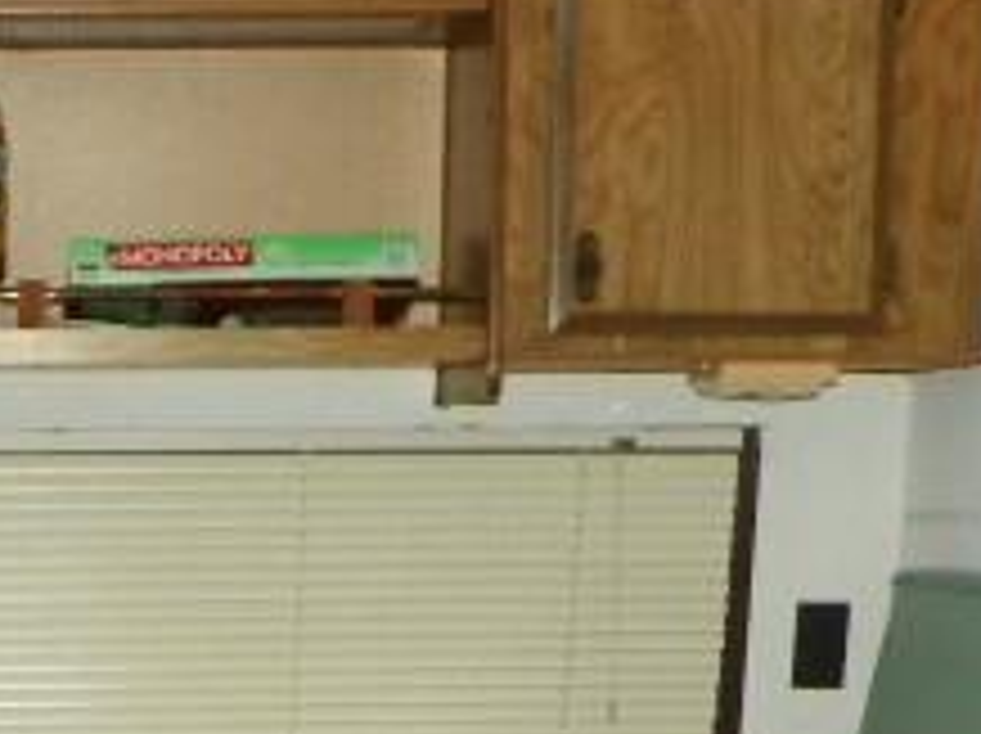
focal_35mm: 94
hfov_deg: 20.3
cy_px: 1018
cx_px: 18
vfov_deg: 14.8
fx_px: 2661
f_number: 2.8
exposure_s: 1/125
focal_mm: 5.7
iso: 200
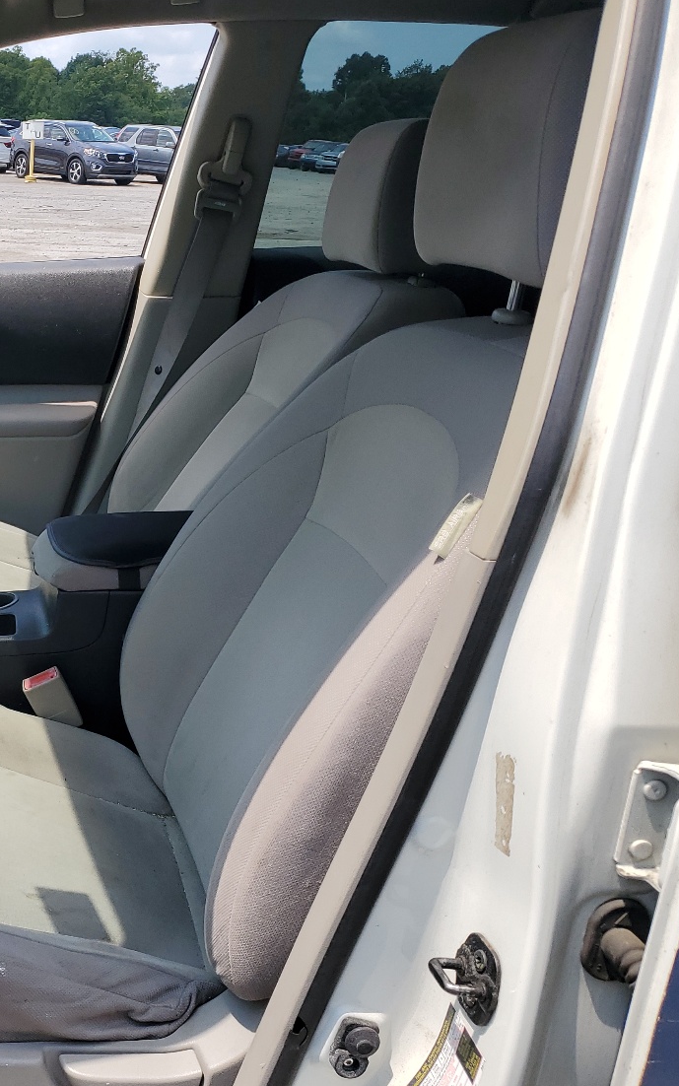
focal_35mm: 40
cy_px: 582
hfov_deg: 29.1
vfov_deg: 49.2
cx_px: -55
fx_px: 1184
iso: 50
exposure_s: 1/2500
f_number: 1.5
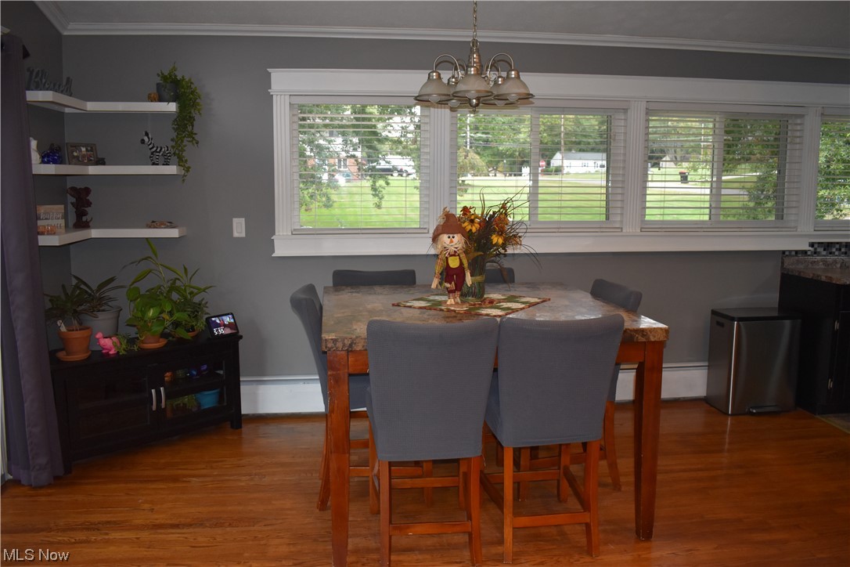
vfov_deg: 43.6
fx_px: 708
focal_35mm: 30
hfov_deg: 61.9
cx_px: 425
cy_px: 284
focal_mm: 20
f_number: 3.5
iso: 1250
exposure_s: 1/125
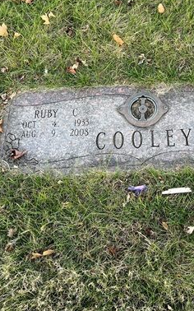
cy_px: 127
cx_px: 141
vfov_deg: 56.3
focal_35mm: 34
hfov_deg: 36.5
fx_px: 288
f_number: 1.6
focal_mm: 5.1
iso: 125
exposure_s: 1/121
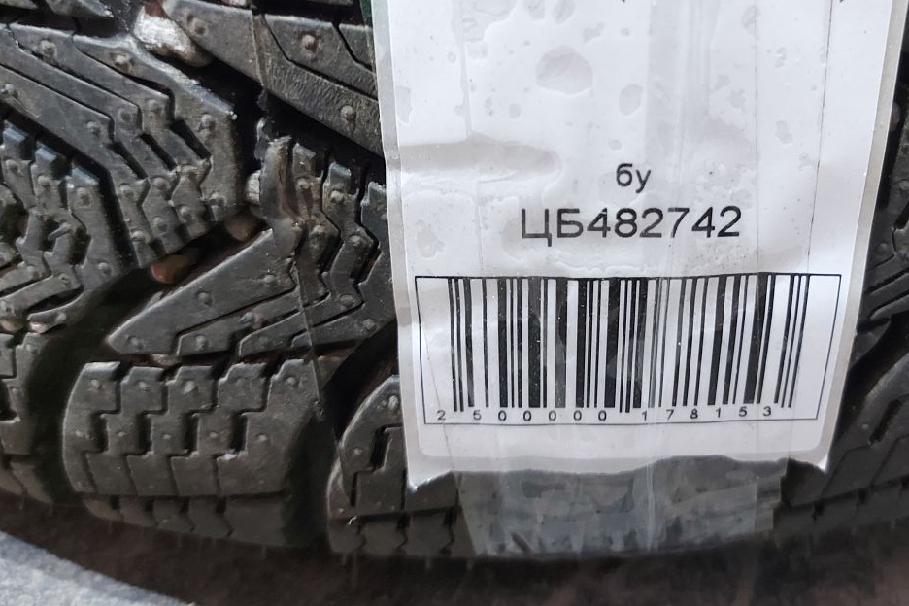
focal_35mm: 37
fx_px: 934
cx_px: 607
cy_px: 145
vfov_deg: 35.1
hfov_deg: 50.9
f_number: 1.8
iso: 500
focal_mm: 5.23
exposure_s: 1/25
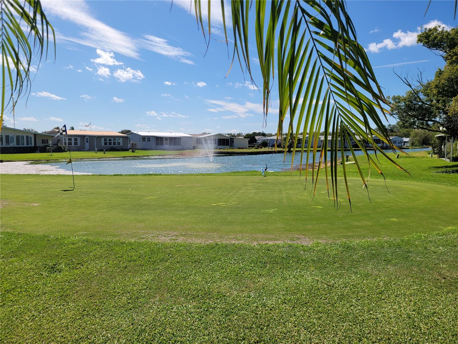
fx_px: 344
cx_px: 229
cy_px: 172
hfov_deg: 67.3
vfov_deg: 53.1
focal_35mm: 26
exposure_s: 1/3903
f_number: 1.8
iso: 40
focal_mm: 5.4
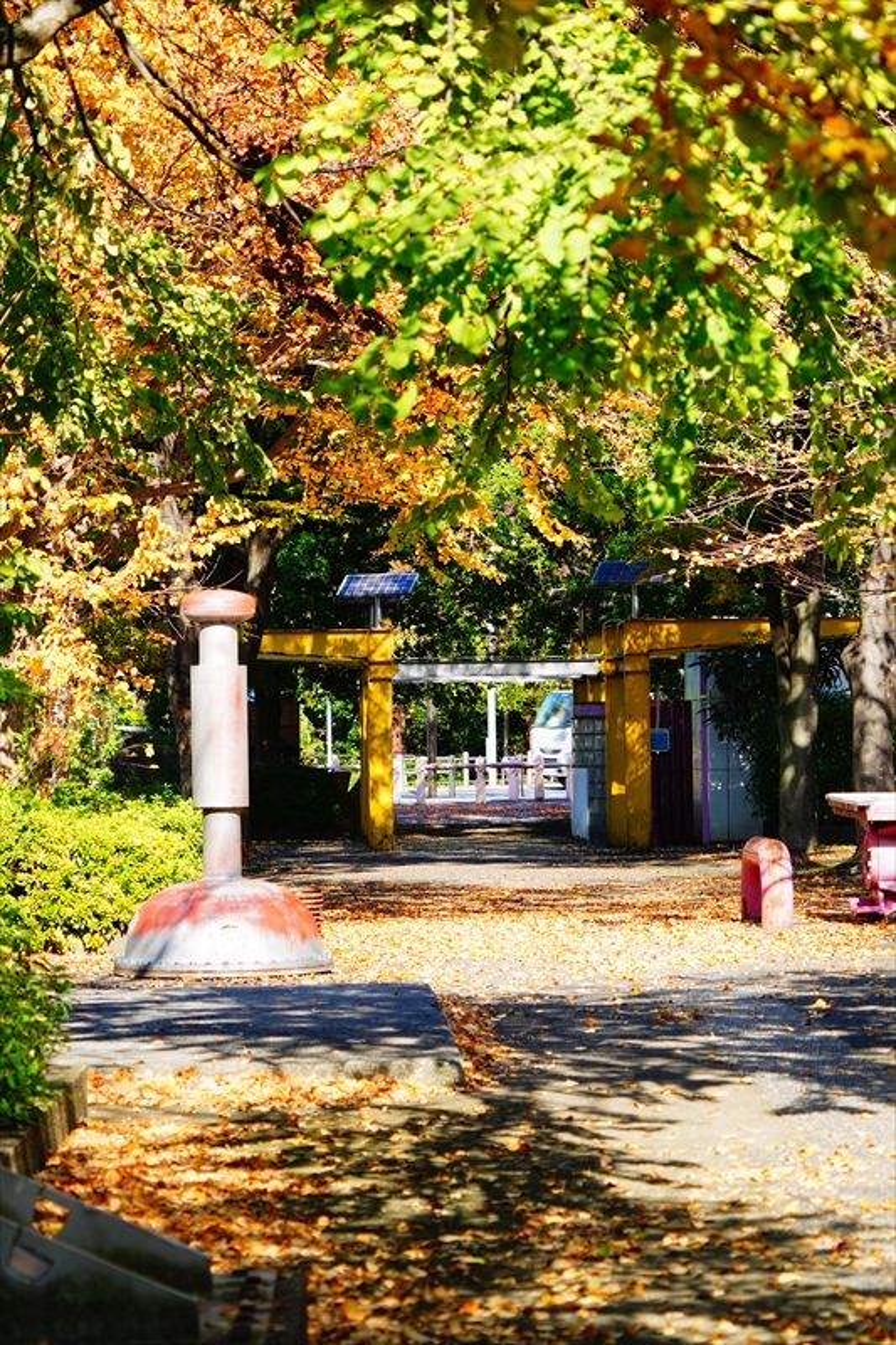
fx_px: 4033
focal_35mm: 108
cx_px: 448
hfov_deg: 12.7
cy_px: 672
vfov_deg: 18.9
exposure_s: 1/100
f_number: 7.1
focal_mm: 108
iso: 100
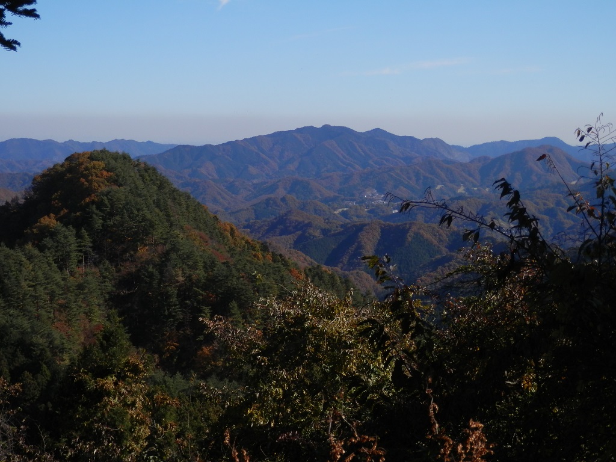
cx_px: 308
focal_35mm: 66
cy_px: 231
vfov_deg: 22.3
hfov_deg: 29.4
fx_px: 1174
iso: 100
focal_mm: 11.9
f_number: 12.4
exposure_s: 1/125
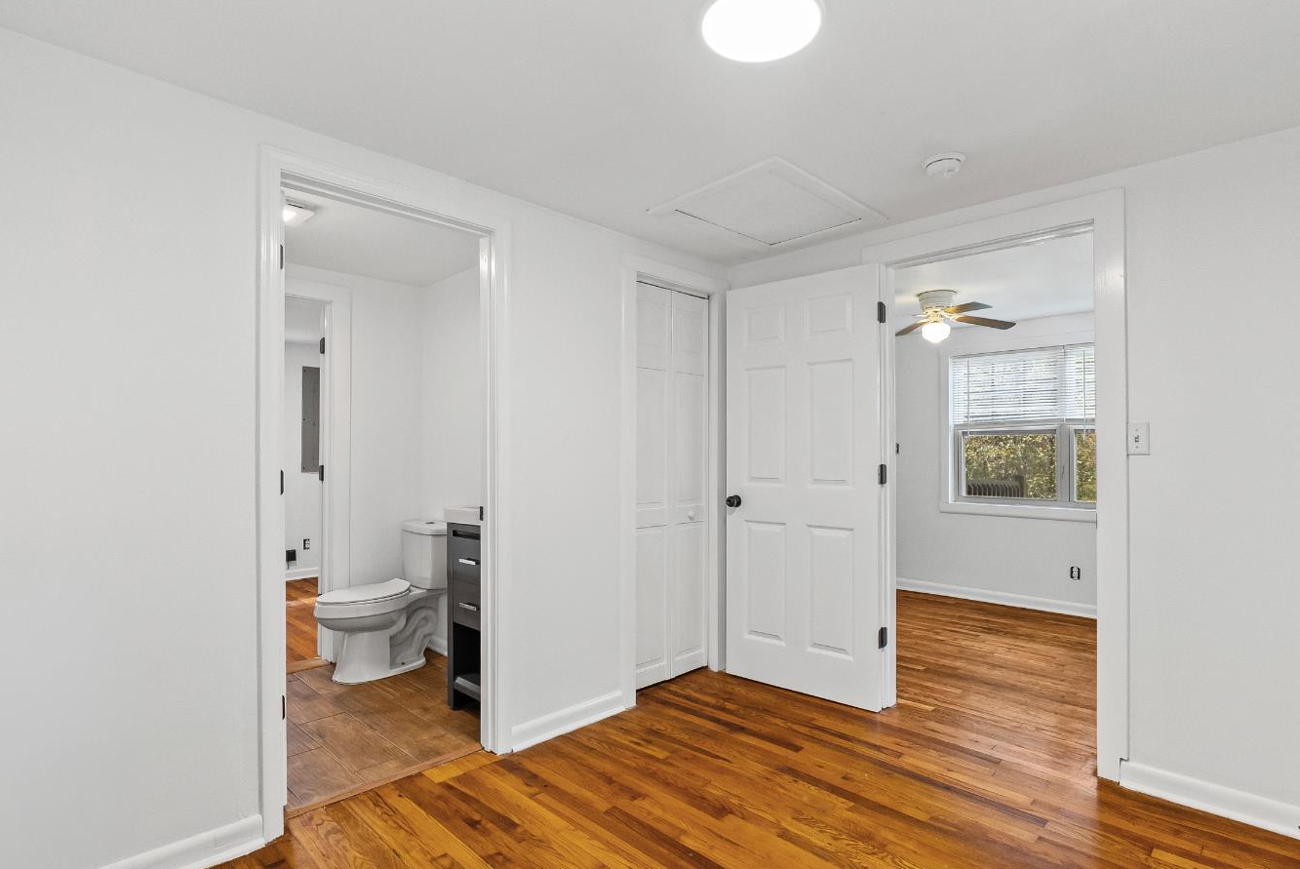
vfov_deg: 67.4
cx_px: 644
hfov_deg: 90.0
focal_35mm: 18
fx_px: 650
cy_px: 463
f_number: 8
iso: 2500
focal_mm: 16
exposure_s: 1/20
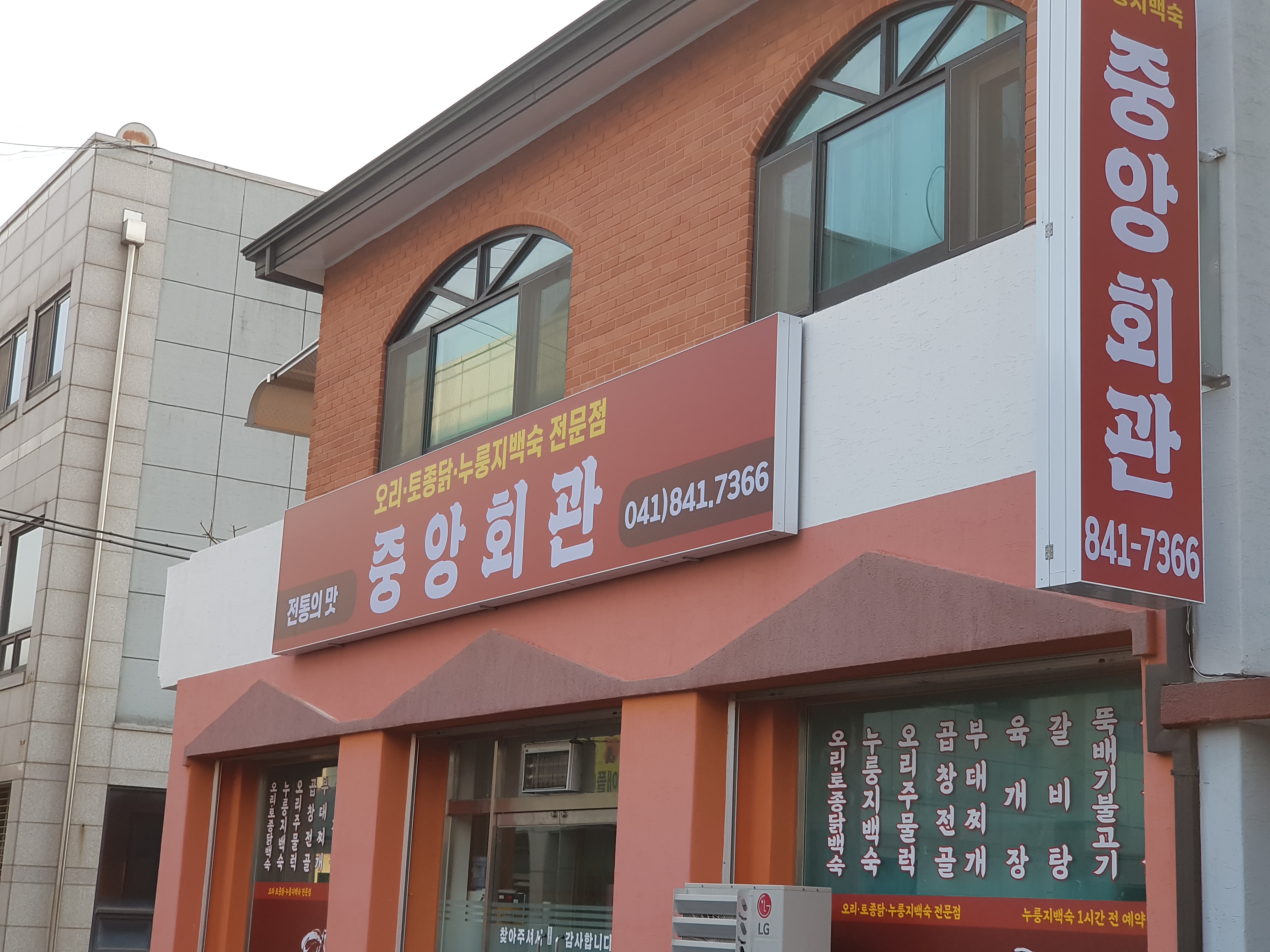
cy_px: 476
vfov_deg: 28.0
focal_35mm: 52
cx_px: 635
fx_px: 1908
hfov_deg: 36.8
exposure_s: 1/138
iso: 25
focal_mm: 6
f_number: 2.4
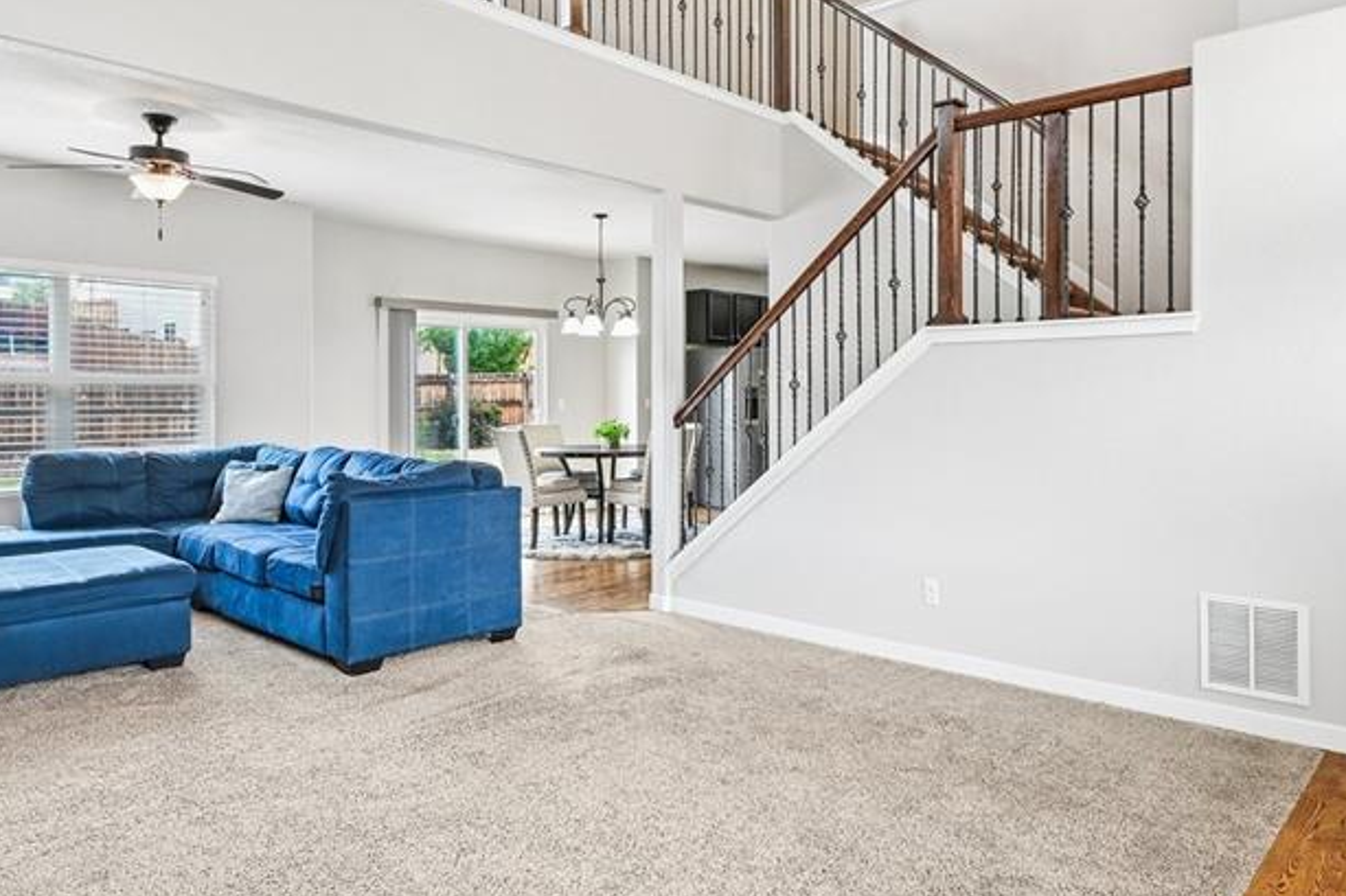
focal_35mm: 25
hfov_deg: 71.3
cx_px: 754
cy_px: 410
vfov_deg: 51.2
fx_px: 934
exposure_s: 1/10
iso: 800
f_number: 11
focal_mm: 15
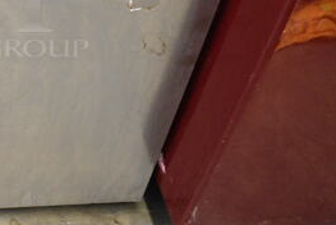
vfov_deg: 16.7
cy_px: -5
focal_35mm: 80
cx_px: -42
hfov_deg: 23.6
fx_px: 749
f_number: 3.8
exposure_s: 1/40
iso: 2200
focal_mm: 23
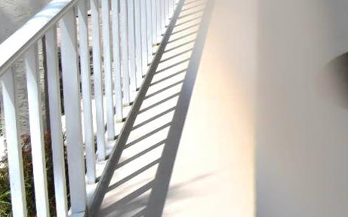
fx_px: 503
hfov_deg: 27.4
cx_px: 513
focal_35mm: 53
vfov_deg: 19.8
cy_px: -142
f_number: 9
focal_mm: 10
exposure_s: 1/400
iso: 200
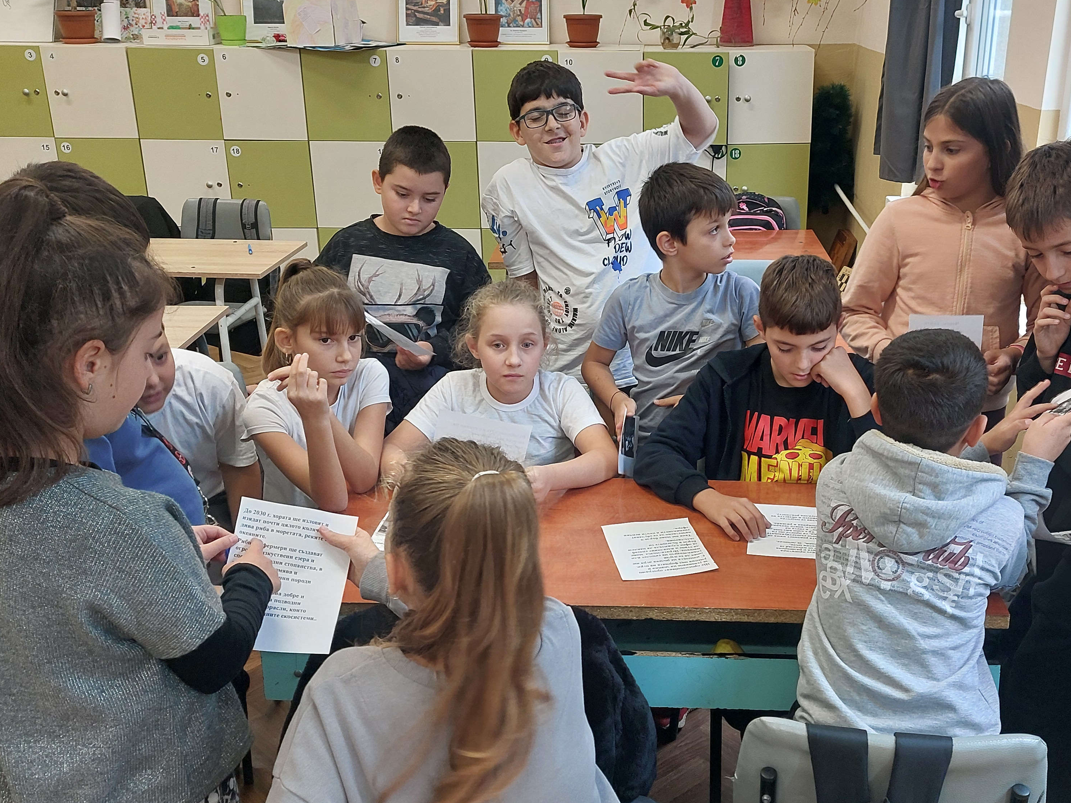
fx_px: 1207
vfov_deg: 36.8
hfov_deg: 47.6
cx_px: 637
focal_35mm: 39
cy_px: 393
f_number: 1.8
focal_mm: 5.23
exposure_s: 1/50
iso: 100
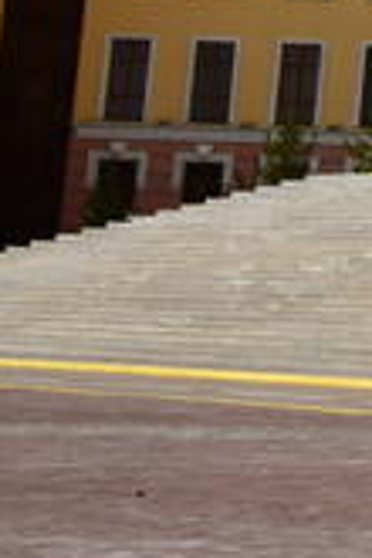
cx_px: 1468
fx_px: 3063
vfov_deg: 10.0
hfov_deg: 5.9
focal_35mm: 198
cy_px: -358
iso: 100
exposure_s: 1/100
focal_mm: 25
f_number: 16
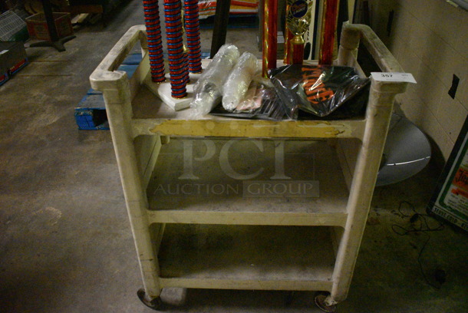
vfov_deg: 43.7
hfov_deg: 61.9
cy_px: 156
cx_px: 234
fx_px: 390
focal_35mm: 30
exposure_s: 1/100
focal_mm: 20
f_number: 3.8
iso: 12800
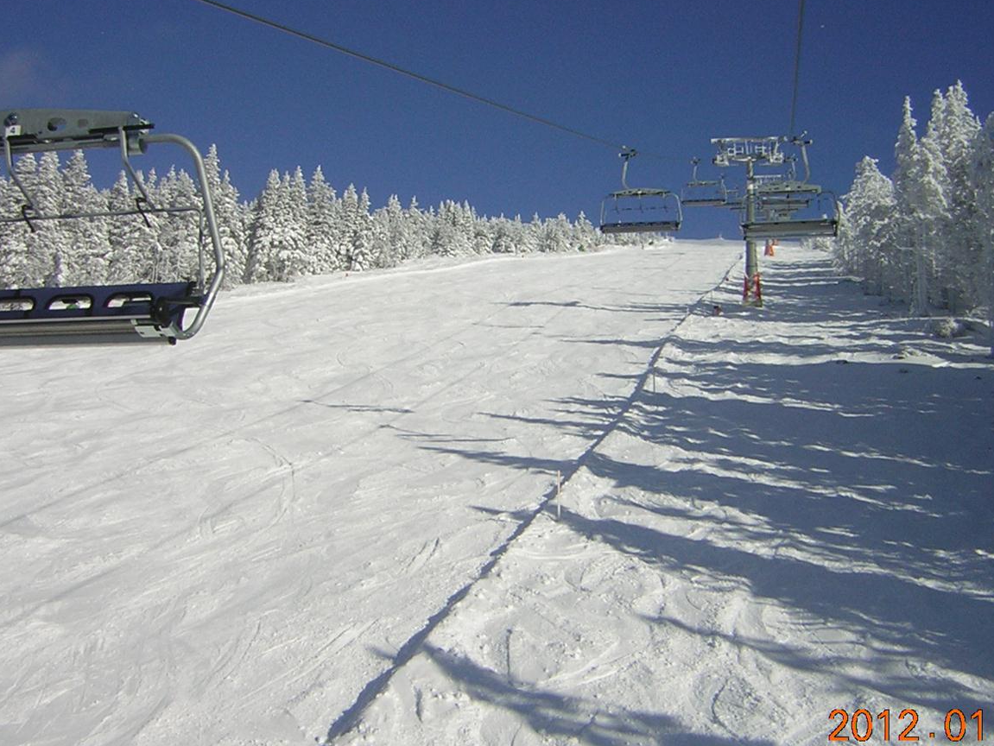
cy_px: 357
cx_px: 521
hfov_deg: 42.1
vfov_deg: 32.2
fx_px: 1293
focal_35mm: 45
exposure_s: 1/946
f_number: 5.2
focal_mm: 4.7
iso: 50
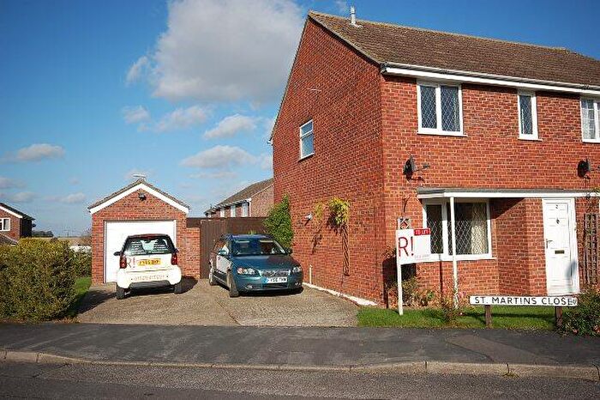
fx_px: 500
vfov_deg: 43.6
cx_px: 300
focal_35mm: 30
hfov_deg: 62.0
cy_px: 200
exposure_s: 1/400
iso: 200
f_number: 10
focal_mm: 20
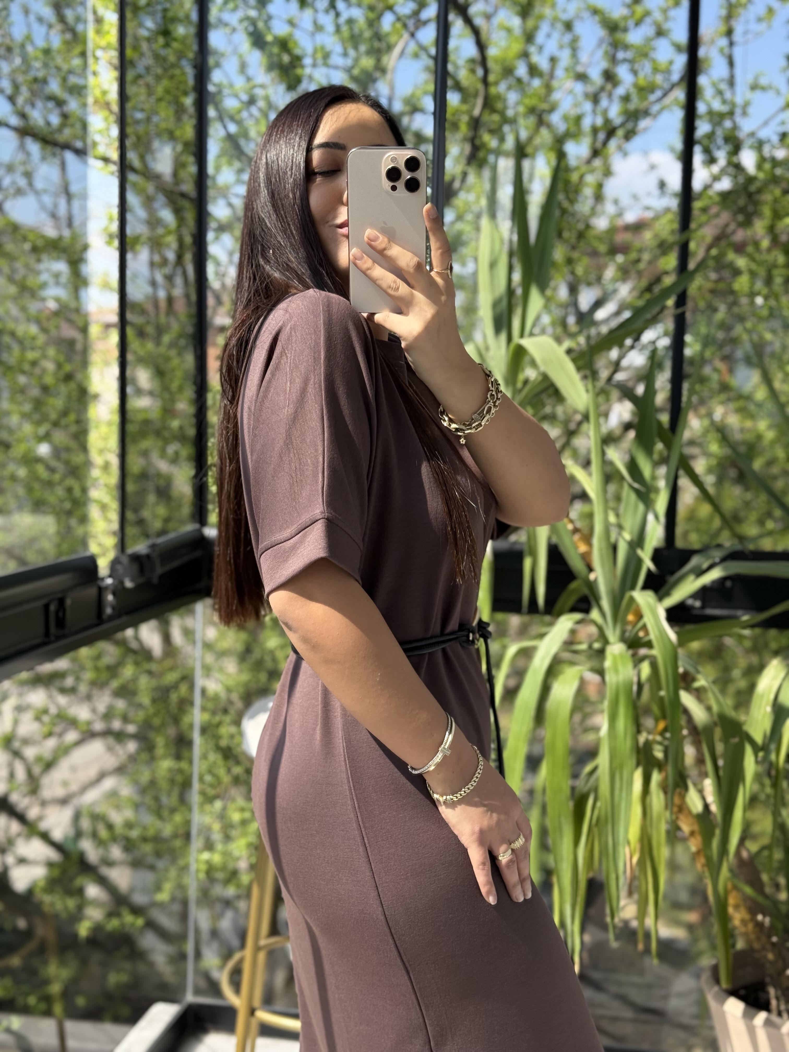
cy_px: 526
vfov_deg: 39.7
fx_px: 1459
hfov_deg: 30.3
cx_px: 394
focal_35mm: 48
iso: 80
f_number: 1.78
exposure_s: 1/819
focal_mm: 6.76
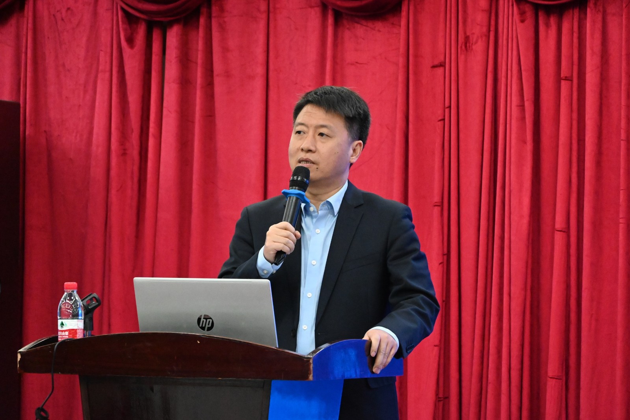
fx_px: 3675
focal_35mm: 210
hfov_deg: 9.8
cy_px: 210
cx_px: 315
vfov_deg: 6.5
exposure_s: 1/125
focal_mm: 140
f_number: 6.3
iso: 8000
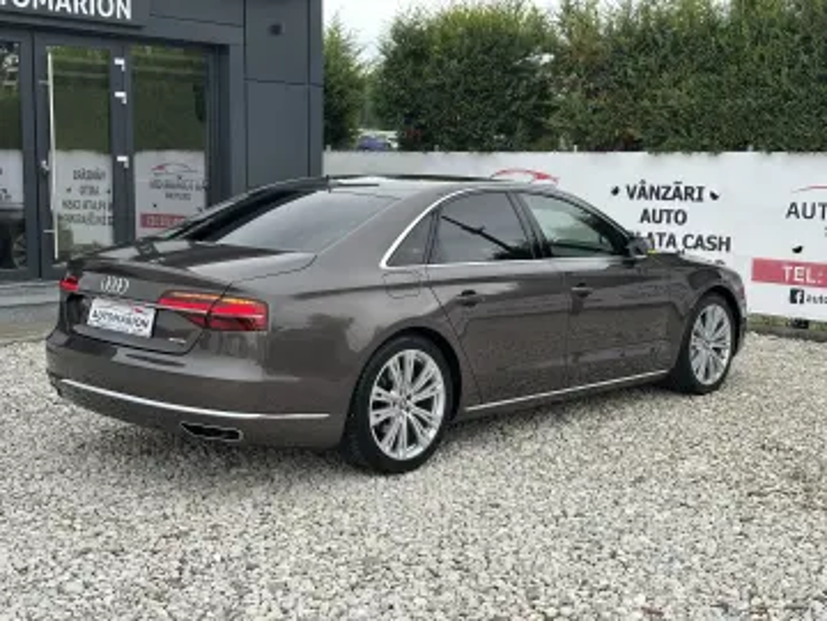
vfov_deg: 30.3
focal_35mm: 48
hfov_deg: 39.7
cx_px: 414
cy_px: 310
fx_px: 1147
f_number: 1.78
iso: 64
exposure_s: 1/521
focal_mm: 6.86
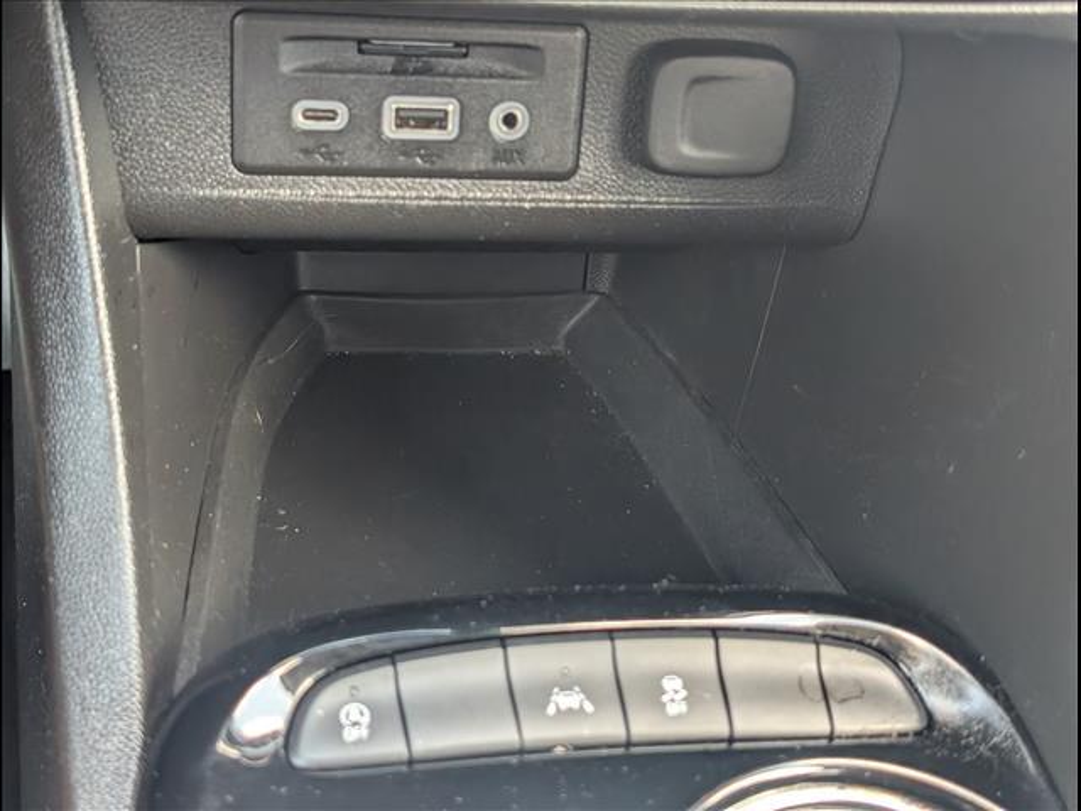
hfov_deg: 38.9
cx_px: 540
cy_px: 406
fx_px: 1530
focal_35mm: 49
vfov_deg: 29.7
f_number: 1.68
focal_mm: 6.9
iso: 445
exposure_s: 1/127
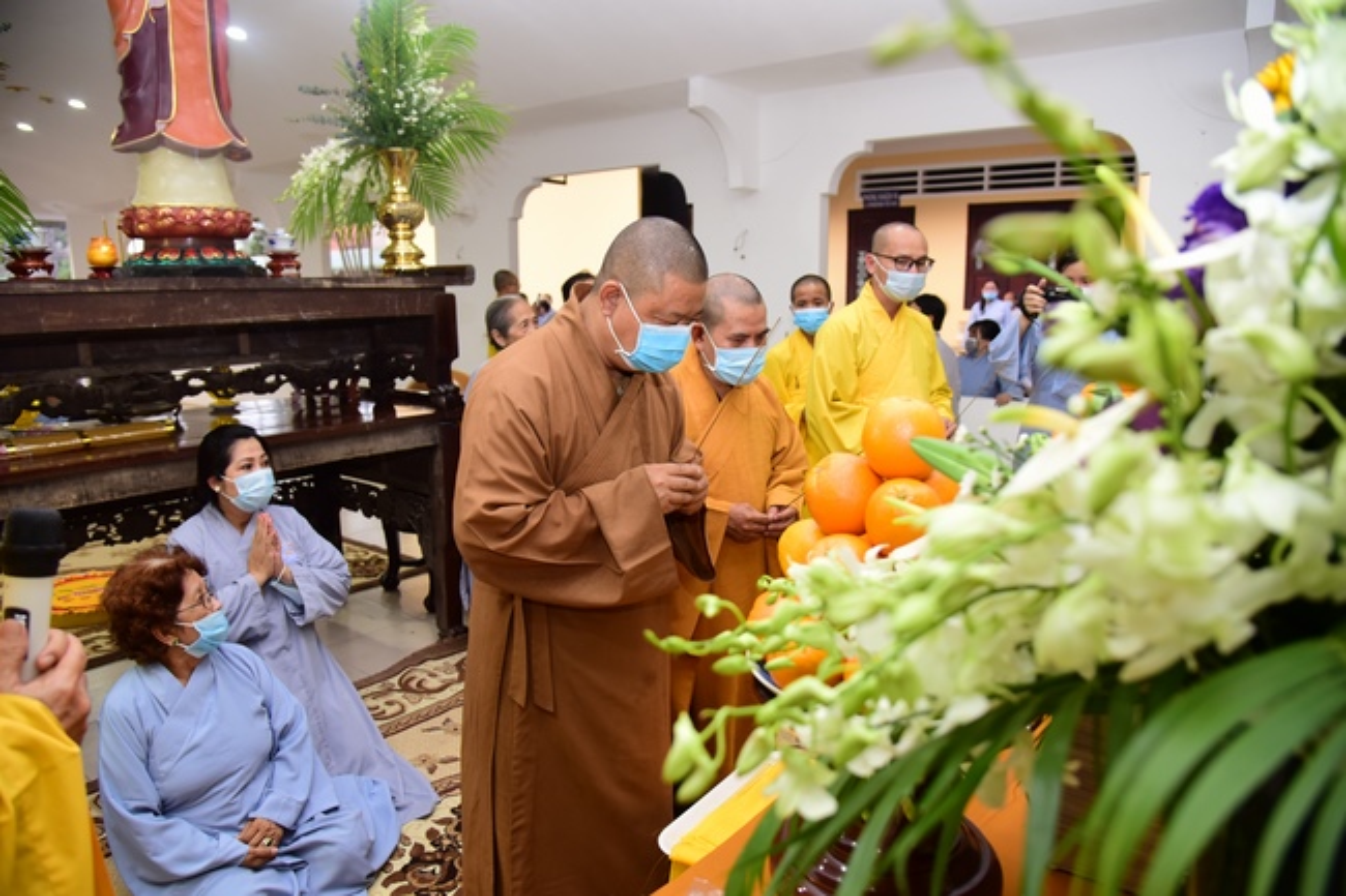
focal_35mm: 24
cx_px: 673
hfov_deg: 73.8
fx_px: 897
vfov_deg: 53.1
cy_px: 448
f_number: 4.5
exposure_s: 1/60
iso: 1000
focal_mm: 24
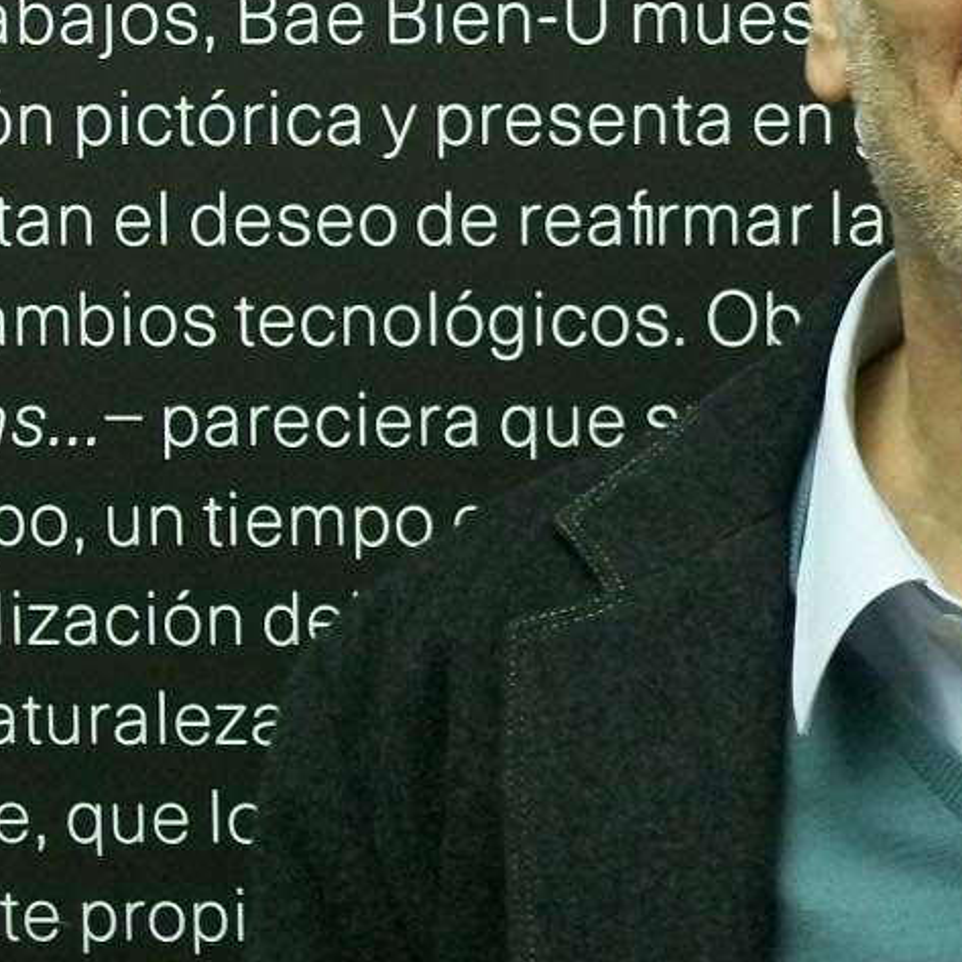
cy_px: 151
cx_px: 1155
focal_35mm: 134
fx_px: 4213
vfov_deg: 12.9
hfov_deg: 12.7
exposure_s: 1/8
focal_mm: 9.4
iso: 200
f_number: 3.3
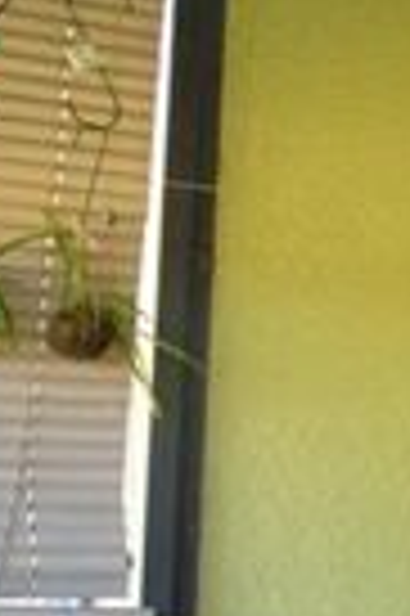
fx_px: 1319
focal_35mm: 77
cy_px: 429
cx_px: 1304
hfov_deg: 10.5
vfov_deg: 26.1
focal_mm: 10
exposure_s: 1/125
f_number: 4.5
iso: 280
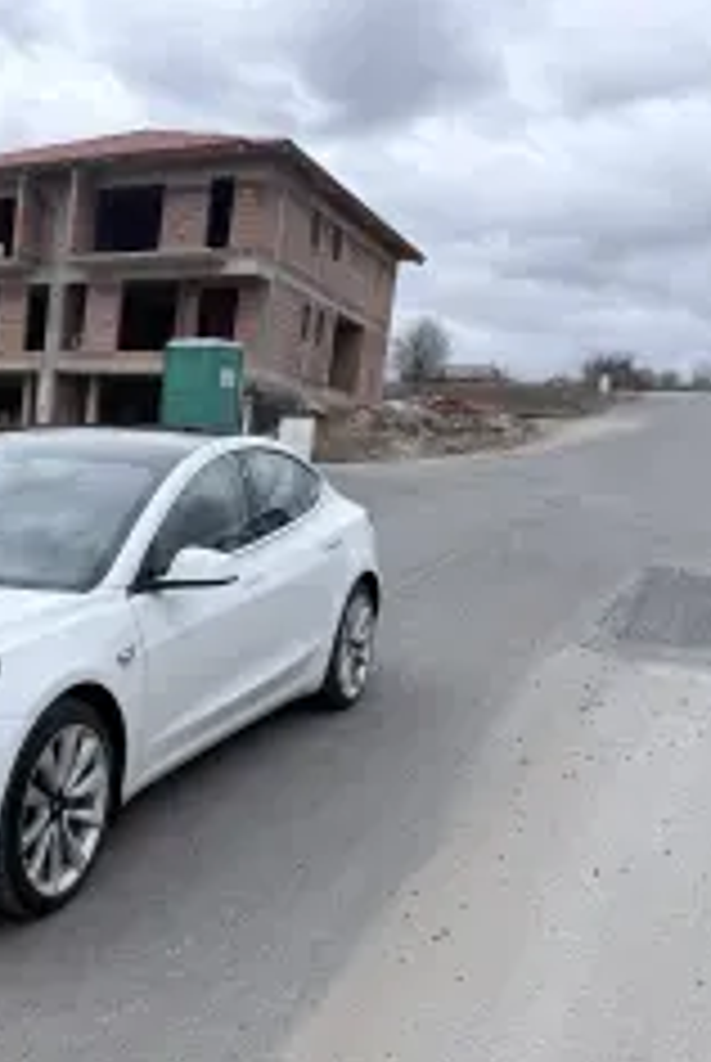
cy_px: 598
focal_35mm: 38
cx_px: -14
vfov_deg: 50.5
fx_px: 1122
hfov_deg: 32.2
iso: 80
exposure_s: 1/3145
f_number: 1.78
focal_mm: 6.76
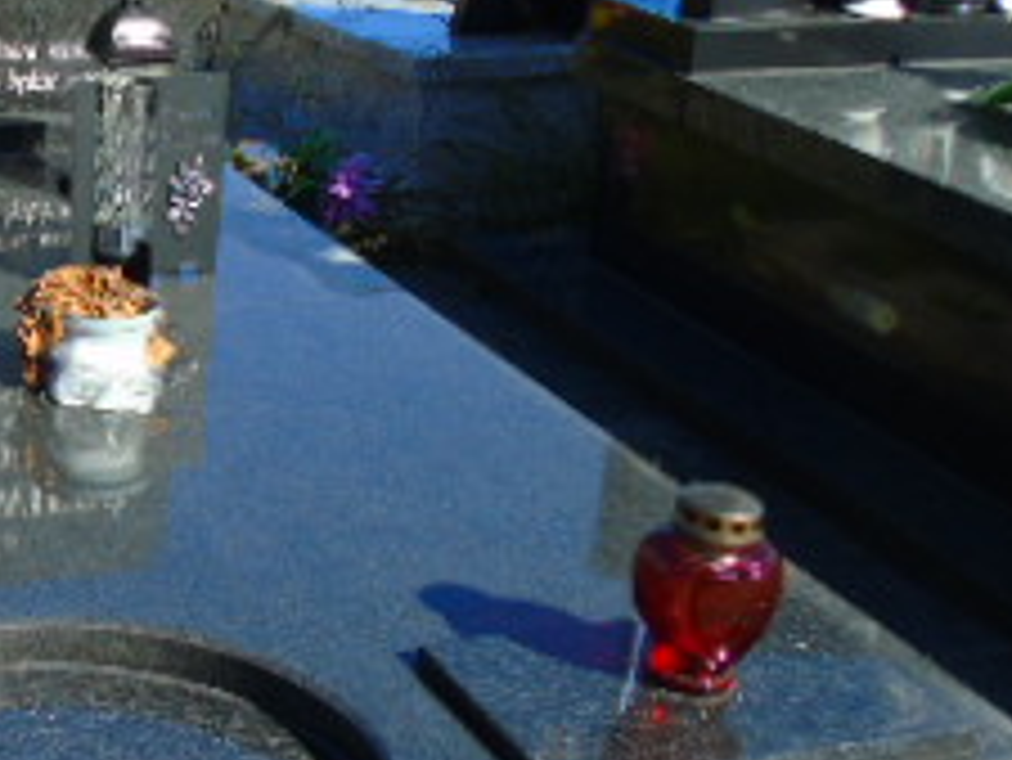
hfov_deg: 26.1
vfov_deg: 20.7
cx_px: 27
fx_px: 2077
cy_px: 400
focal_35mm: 71
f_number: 3.4
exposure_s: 1/640
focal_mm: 4.4
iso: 80
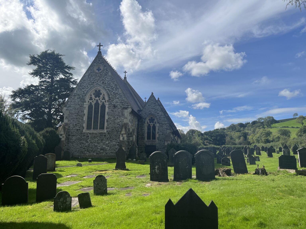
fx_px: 230
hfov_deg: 67.3
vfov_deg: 53.1
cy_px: 114
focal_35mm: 26
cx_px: 153
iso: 50
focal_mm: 5.1
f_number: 1.6
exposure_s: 1/5848
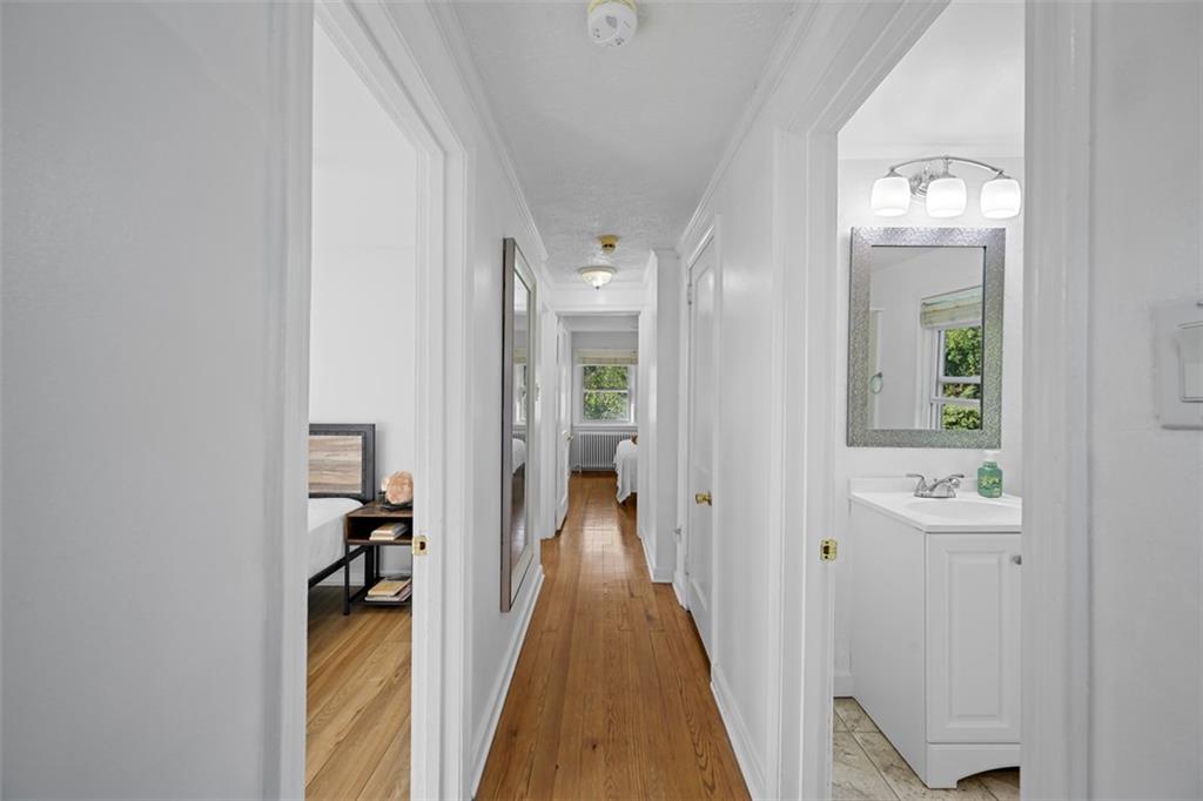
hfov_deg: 104.3
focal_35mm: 14
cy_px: 400
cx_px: 602
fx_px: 468
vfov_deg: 81.2
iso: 400
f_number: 8
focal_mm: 14
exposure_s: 1/20
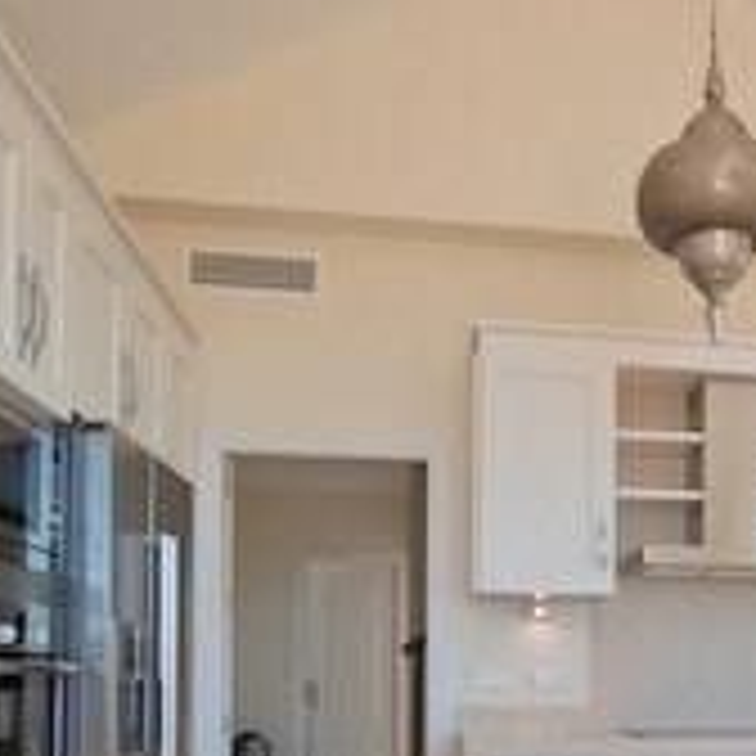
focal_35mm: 34
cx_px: 752
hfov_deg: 42.1
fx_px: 840
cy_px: 572
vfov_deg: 46.6
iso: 200
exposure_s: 1/250
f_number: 3.5
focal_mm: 14
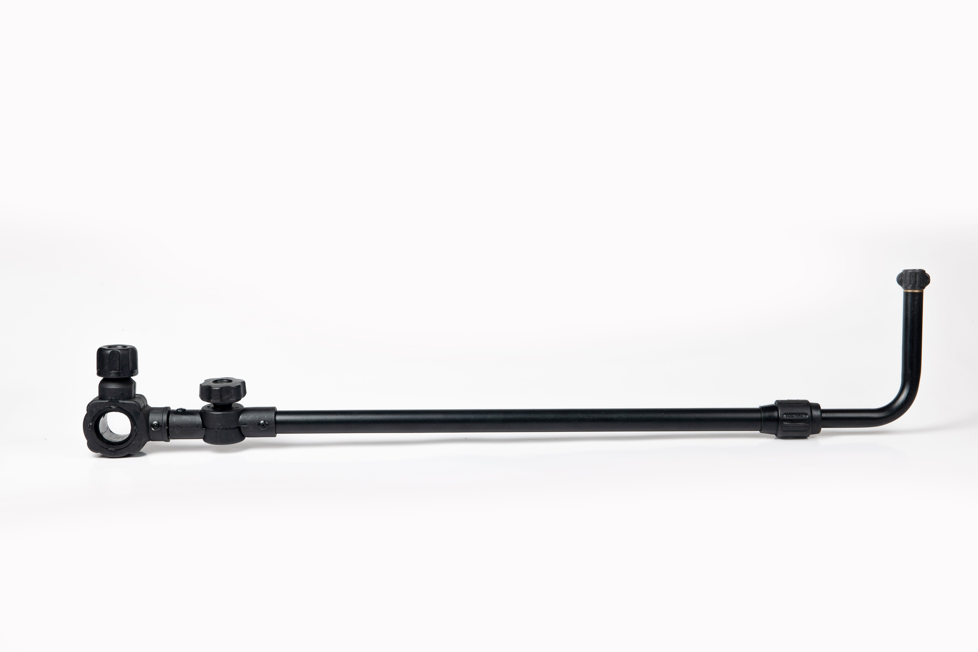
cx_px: 489
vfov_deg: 20.6
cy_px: 326
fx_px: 1793
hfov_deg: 30.5
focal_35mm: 66
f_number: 11
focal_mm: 66
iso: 100
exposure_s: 1/100
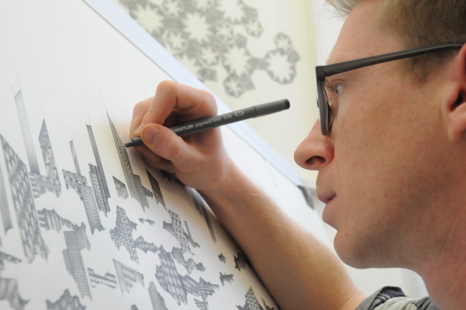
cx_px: 233
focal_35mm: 60
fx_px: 776
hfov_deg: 33.4
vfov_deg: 22.6
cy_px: 155
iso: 1250
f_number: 9
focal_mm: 40
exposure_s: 1/50
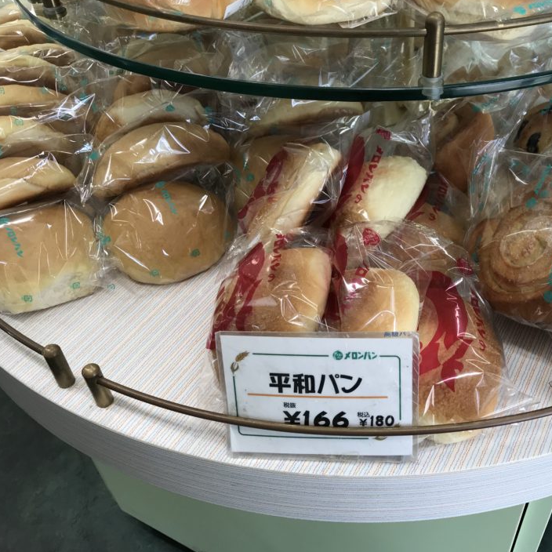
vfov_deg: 46.0
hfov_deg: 45.1
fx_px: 649
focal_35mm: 36
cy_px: 266
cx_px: 381
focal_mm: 3.99
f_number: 1.8
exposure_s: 1/120
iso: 32
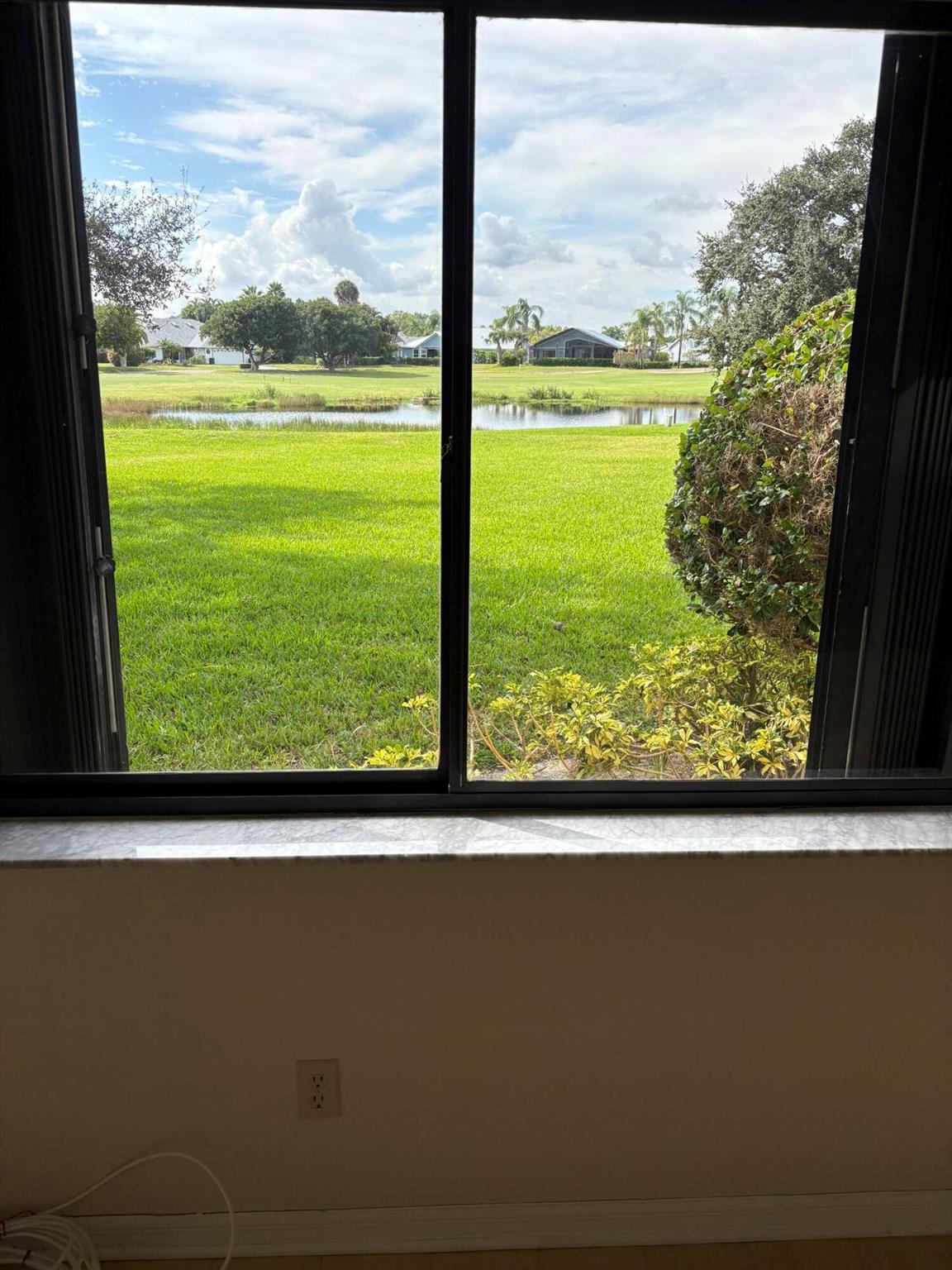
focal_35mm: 26
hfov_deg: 53.1
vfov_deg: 67.3
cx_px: 476
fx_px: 953
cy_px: 635
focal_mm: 5.96
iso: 50
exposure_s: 1/1287
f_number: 1.6
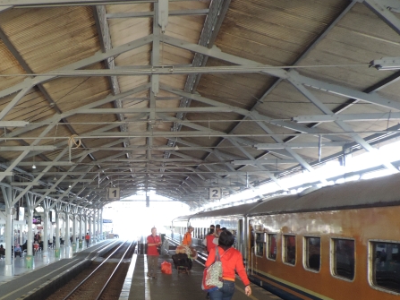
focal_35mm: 43
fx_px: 497
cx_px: 66
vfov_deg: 32.9
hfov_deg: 41.5
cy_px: 225
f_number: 3
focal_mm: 4.3
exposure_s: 1/30
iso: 320
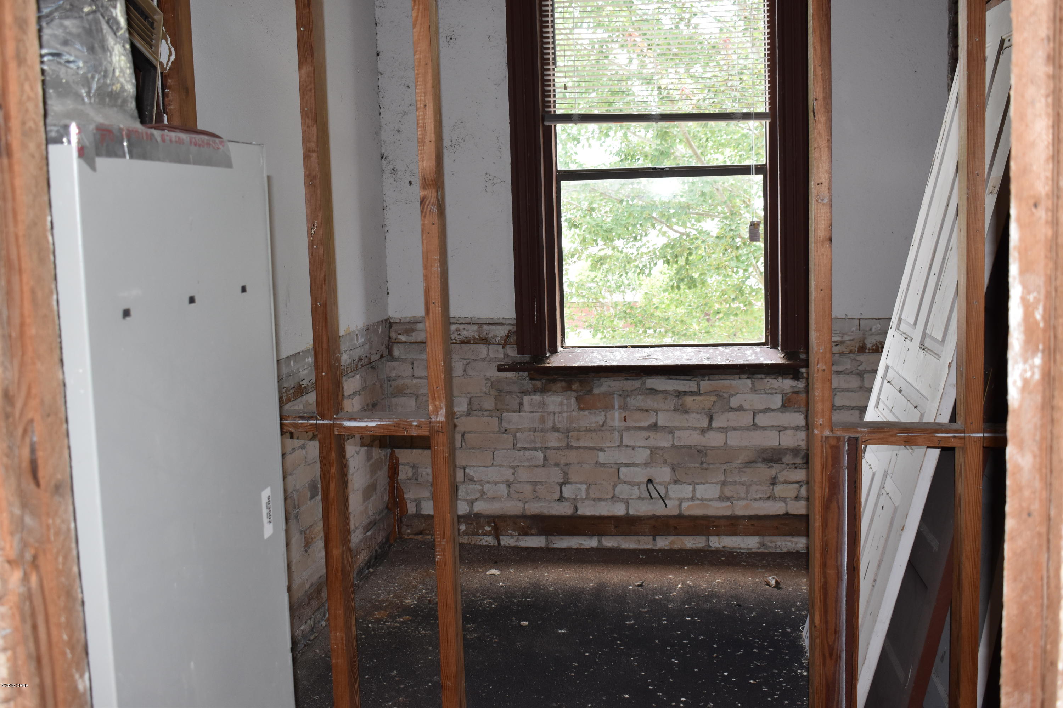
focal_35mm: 39
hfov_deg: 49.6
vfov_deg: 34.2
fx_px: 1151
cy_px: 354
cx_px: 532
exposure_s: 1/125
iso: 500
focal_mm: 26
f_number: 5.6
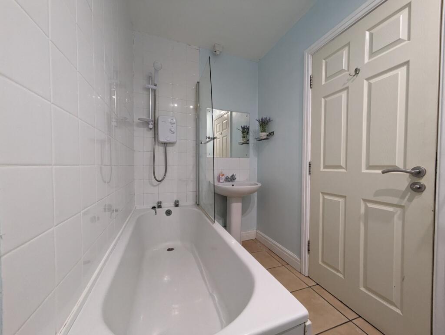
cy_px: 168
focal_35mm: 14
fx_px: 180
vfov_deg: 85.7
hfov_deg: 102.0
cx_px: 222
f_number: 2.2
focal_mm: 1.83
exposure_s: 1/25
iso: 276
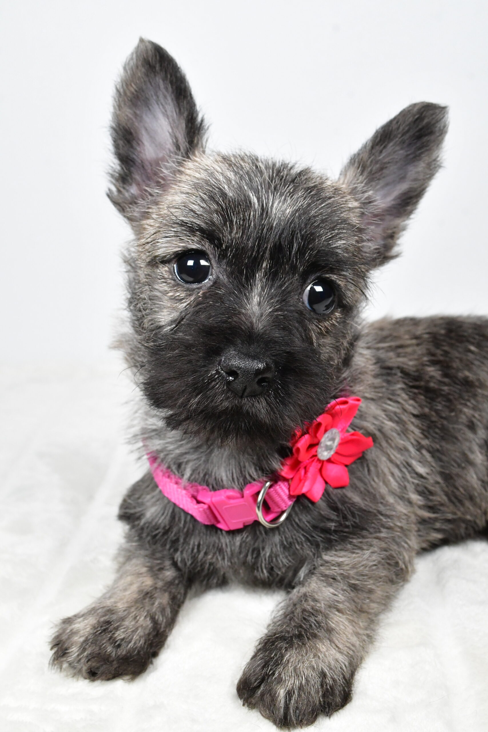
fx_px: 854
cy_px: 366
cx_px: 244
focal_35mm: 42
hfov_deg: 31.9
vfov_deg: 46.4
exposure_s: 1/400
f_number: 11
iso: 4000
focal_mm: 28
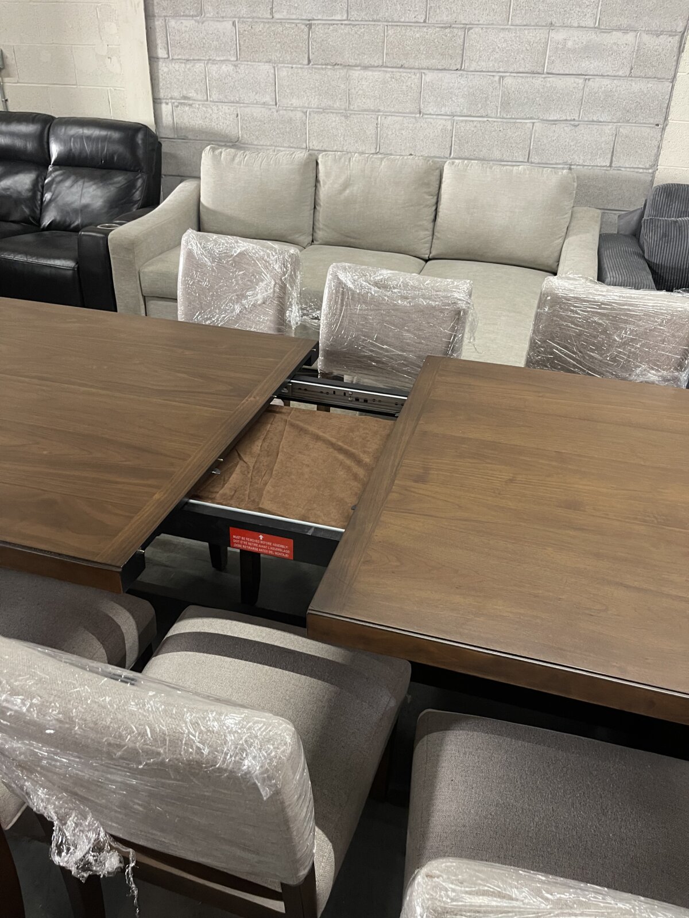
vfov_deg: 69.4
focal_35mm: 25
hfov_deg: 54.9
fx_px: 663
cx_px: 344
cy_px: 459
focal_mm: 5.1
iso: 320
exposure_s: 1/60
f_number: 1.6
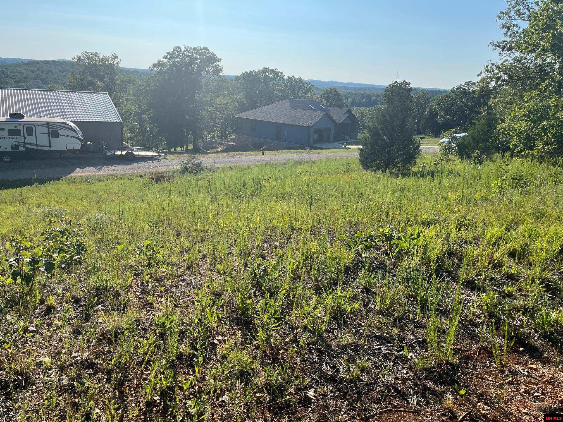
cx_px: 282
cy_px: 211
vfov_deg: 53.1
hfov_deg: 67.3
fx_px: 423
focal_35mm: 26
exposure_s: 1/2967
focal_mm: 5.1
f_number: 1.6
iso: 50
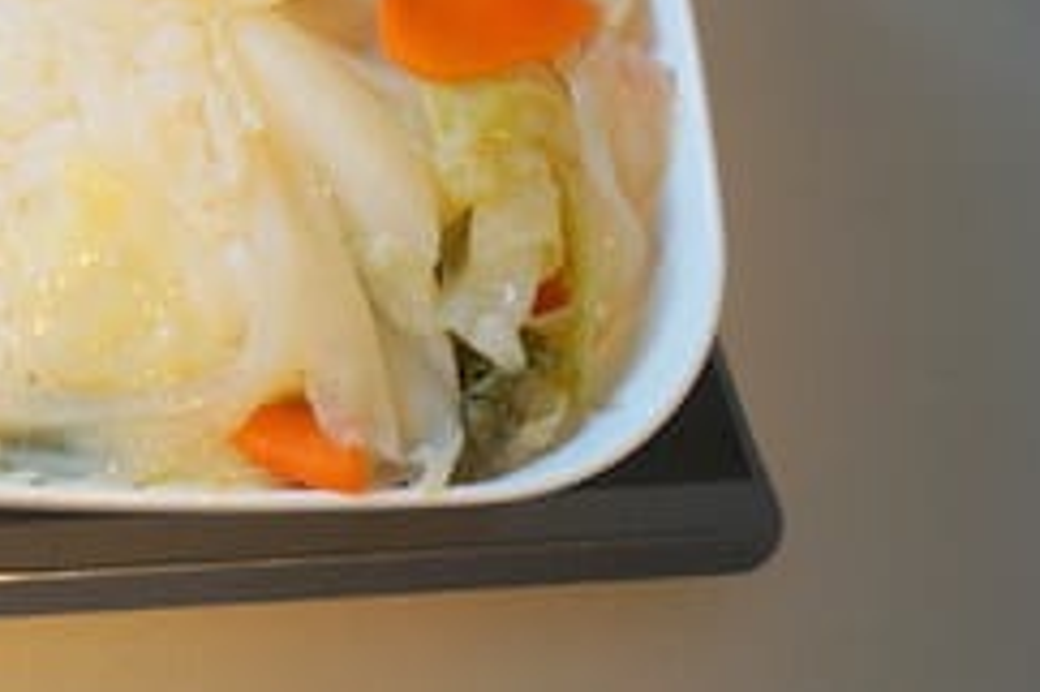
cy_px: -241
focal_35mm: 99
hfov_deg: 17.9
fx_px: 2858
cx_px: -623
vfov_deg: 13.3
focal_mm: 20
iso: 125
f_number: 4
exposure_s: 1/60
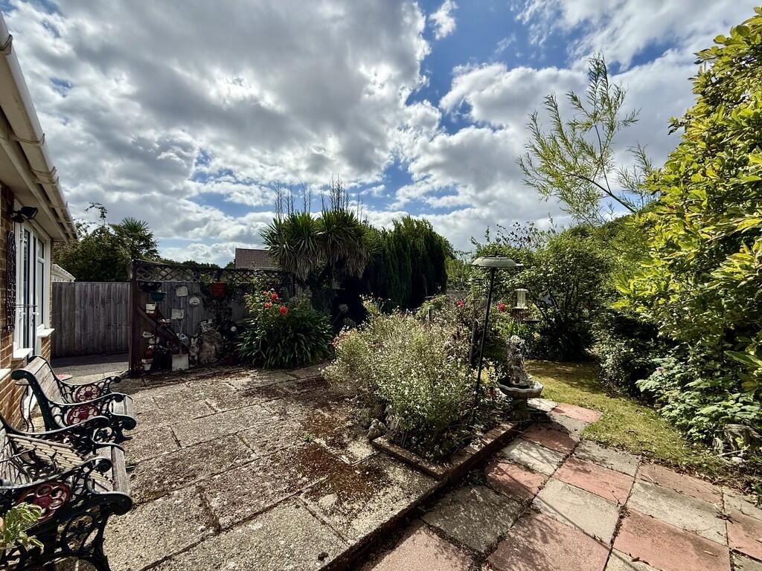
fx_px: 308
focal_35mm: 14
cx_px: 381
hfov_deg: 102.1
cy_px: 286
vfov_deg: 85.7
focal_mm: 2.22
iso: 64
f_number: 2.2
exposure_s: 1/4149
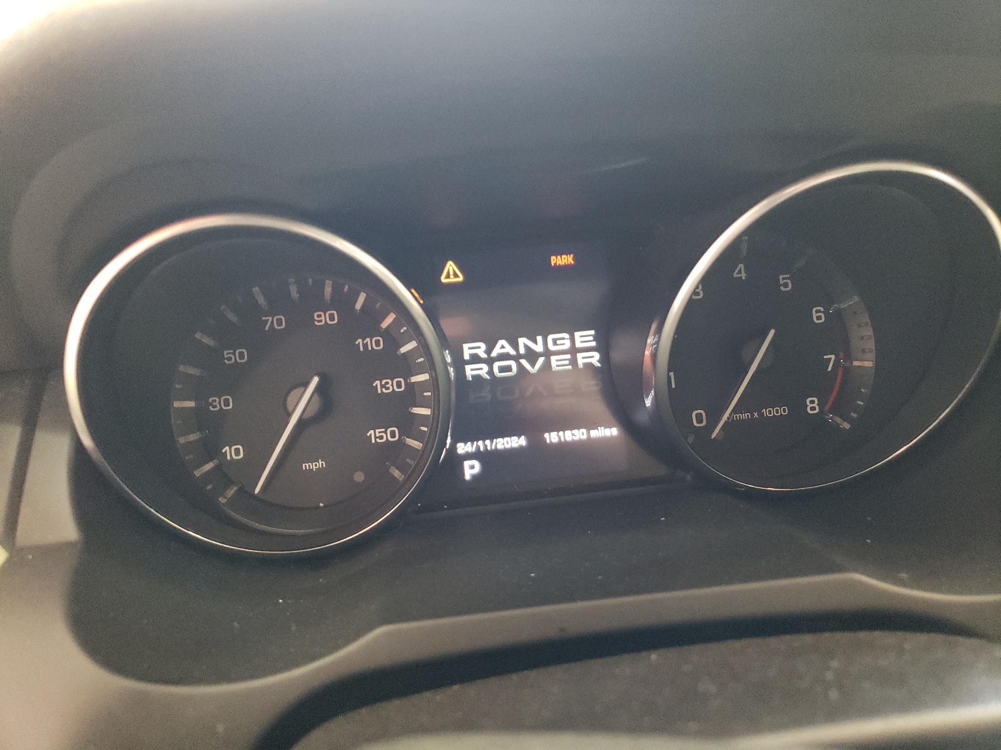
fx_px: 752
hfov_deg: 67.3
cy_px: 375
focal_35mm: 26
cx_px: 500
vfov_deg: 53.1
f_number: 1.5
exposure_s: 1/30
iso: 459
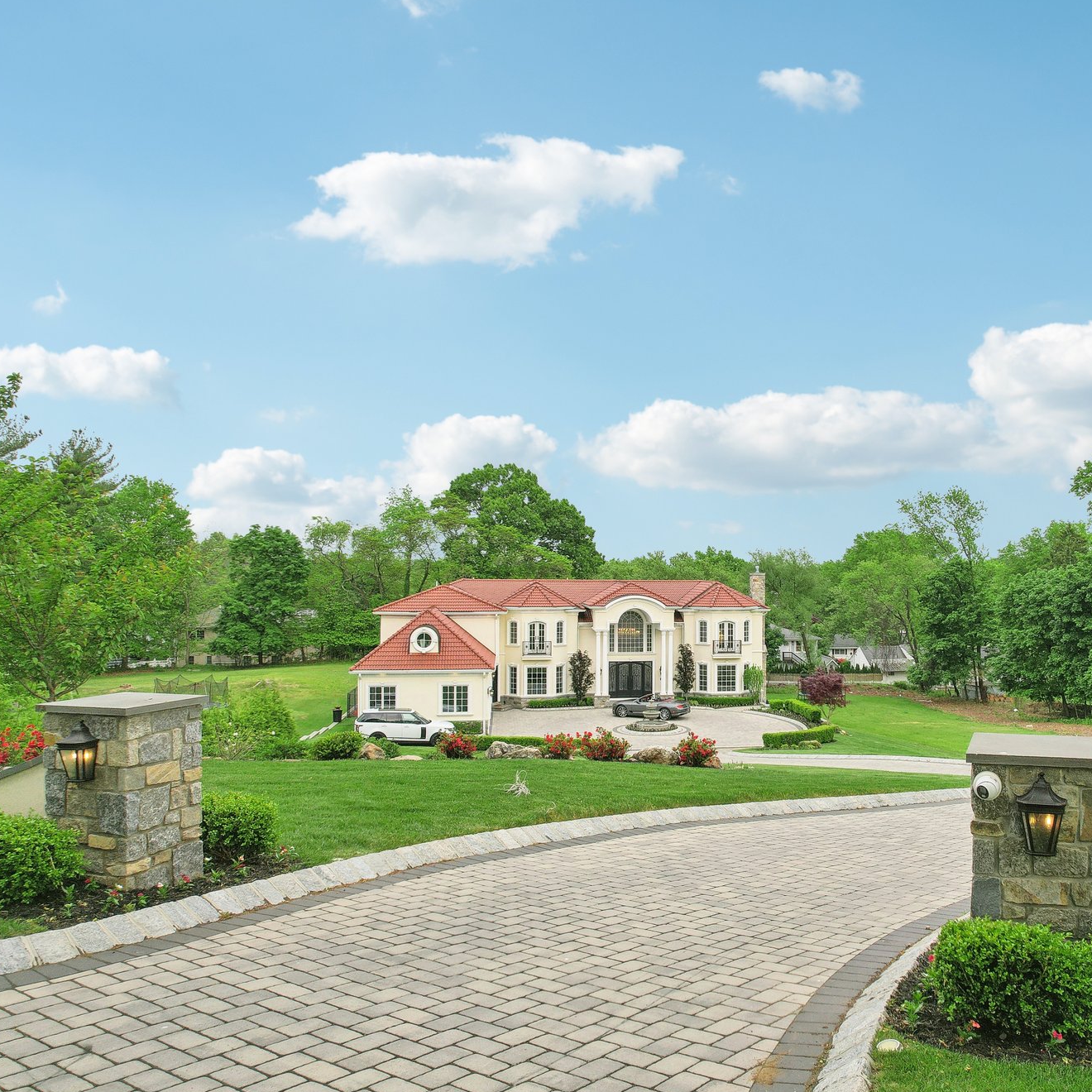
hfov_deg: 54.6
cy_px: 560
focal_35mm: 29
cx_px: 719
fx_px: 1035
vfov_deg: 55.6
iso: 100
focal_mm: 8.4
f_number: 2.8
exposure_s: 1/1250
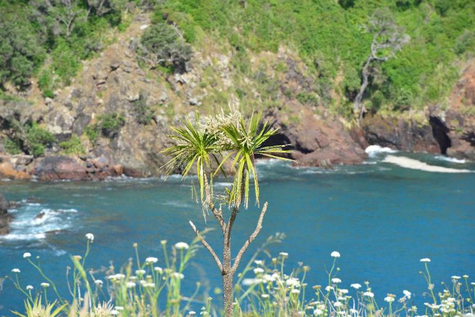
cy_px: 154
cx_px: 236
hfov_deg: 10.0
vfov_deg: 6.7
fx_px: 2718
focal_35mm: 206
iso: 250
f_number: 9
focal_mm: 200
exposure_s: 1/320
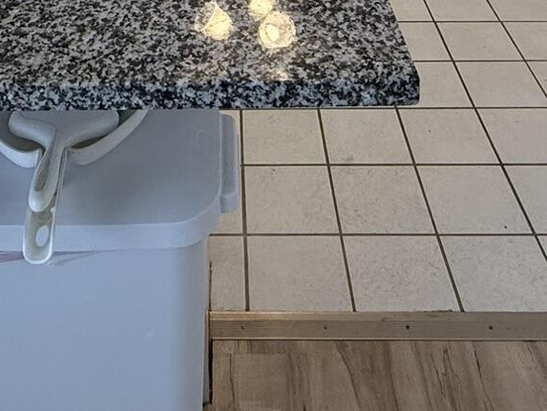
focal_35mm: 50
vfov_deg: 22.8
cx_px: 209
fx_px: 790
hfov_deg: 38.0
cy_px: -229
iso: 160
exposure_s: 1/120
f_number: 2.2
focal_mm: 2.22
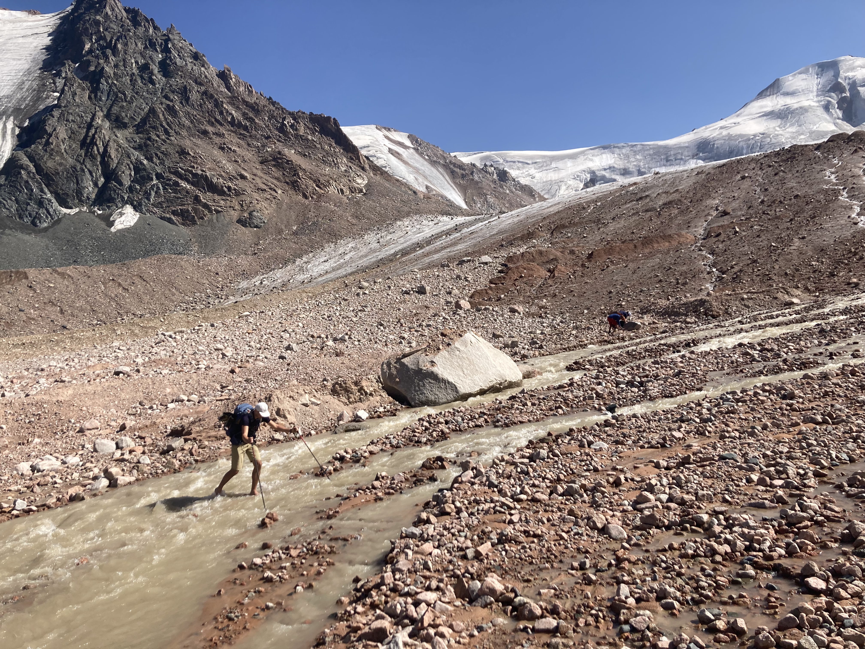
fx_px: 700
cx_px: 432
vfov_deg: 49.7
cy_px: 324
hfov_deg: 63.4
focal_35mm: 28
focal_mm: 3.99
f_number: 1.8
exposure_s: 1/2088
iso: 20
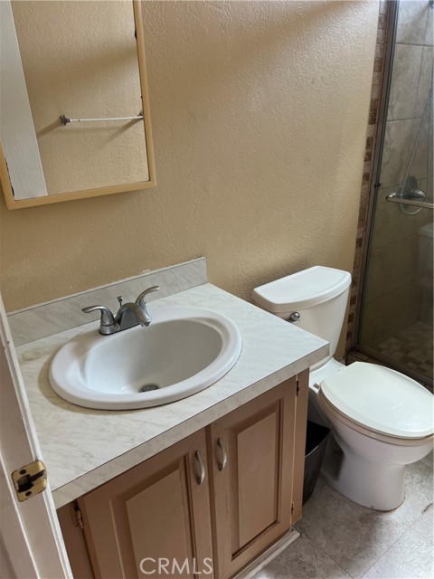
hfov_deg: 53.1
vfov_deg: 67.3
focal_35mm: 26
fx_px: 435
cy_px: 290
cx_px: 217
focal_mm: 5.7
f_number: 1.5
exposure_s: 1/117
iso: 125
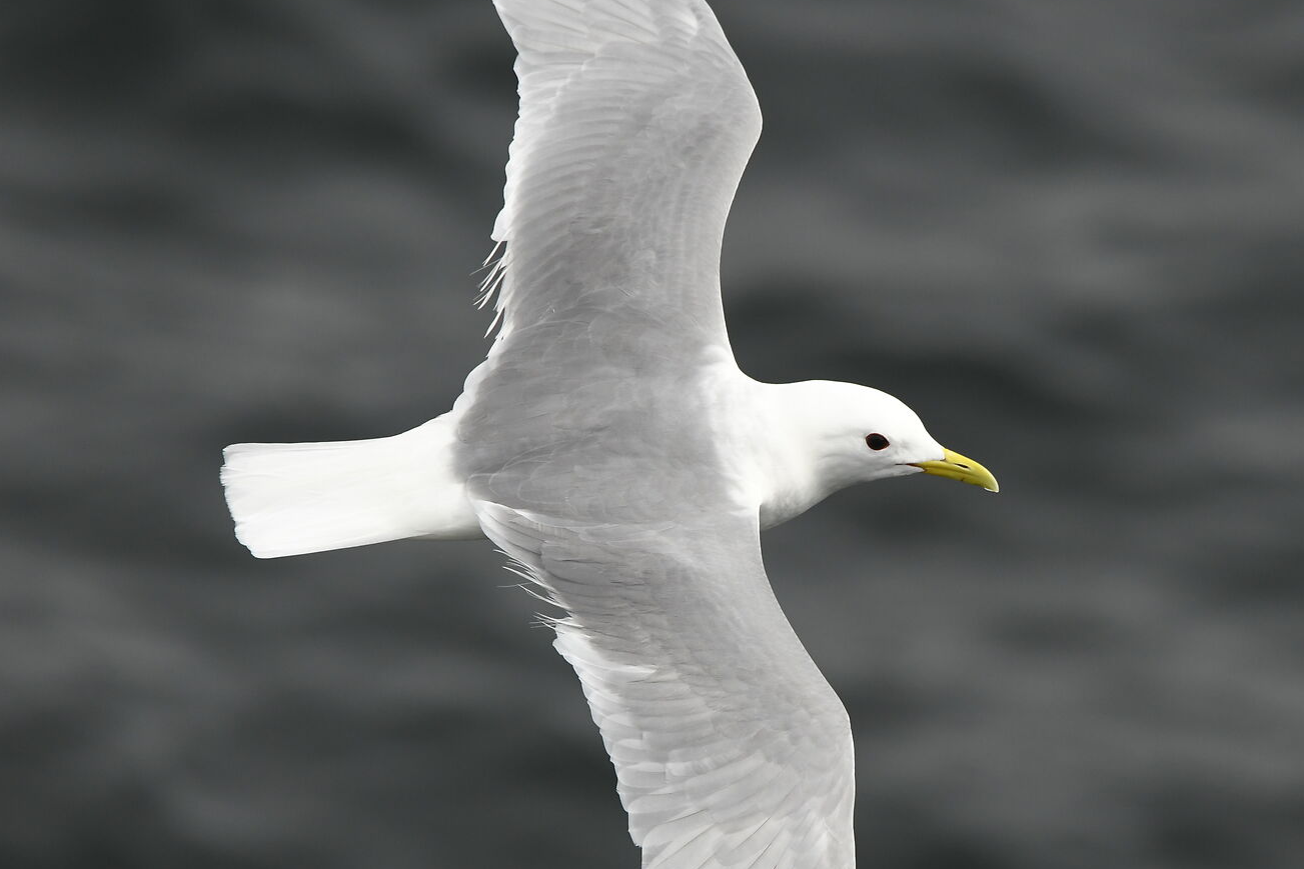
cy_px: 465
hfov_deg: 2.0
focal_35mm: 1013
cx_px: 779
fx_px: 36695
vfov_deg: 1.4
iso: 800
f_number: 8
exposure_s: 1/2500
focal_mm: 550
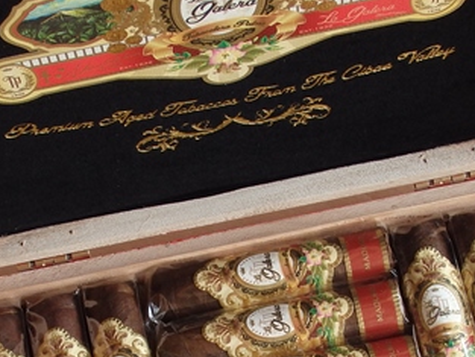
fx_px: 1579
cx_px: 231
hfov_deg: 17.1
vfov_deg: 12.7
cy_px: 354
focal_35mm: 115
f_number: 3.8
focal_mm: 8
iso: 125
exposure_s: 1/25
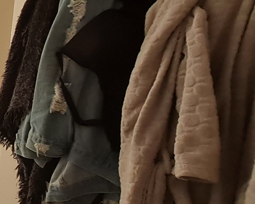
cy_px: 66
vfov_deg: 28.4
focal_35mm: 53
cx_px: -226
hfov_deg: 20.8
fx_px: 400
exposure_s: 1/50
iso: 125
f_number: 2.2
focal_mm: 1.74
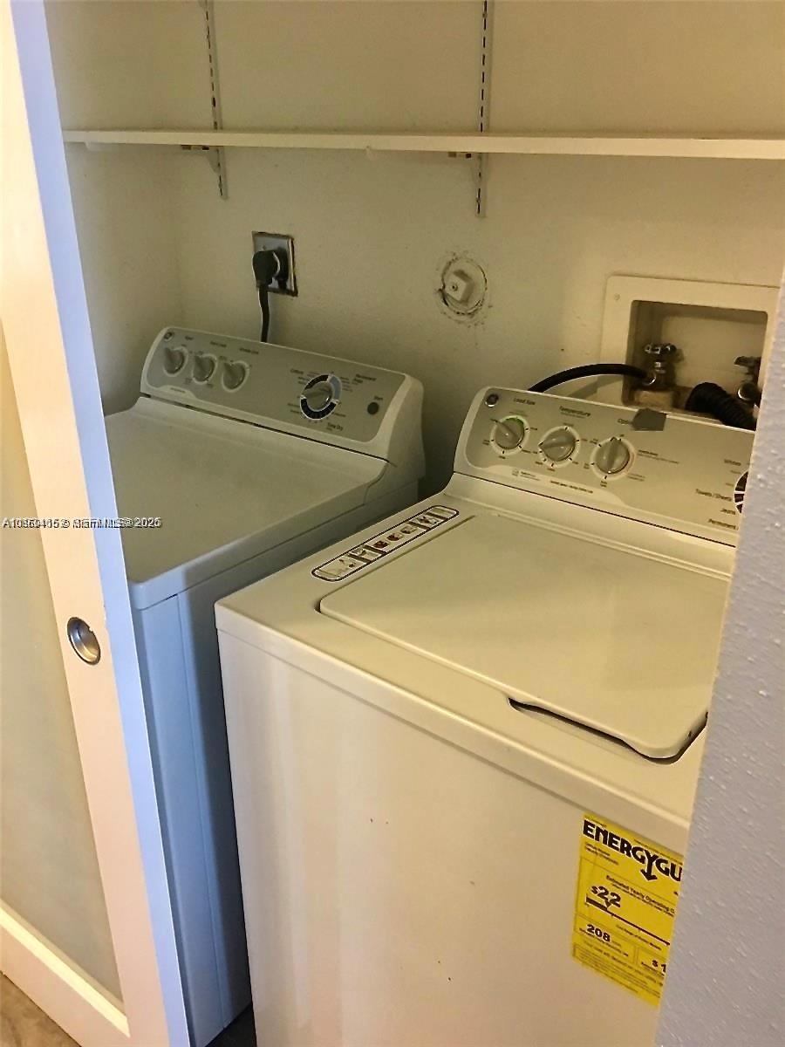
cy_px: 524
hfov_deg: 48.2
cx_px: 392
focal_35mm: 29
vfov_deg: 61.7
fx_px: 877
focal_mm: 4.15
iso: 80
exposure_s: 1/15
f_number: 2.2
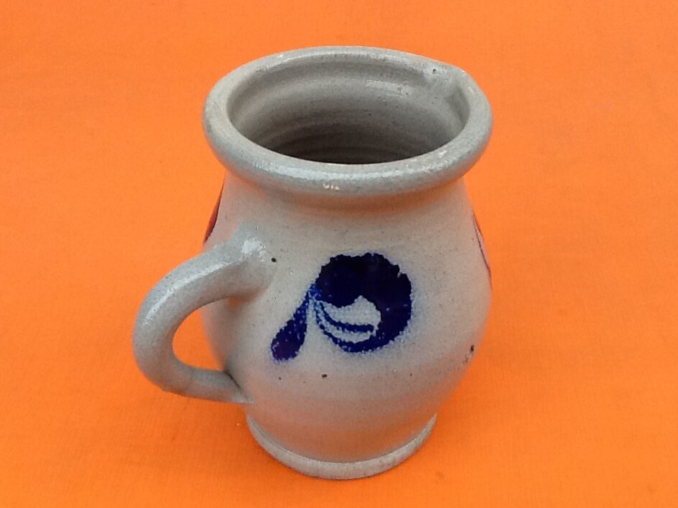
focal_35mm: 45
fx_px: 881
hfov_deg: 42.1
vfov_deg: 32.2
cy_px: 251
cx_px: 334
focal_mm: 2.03
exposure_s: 1/120
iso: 80
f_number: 2.4
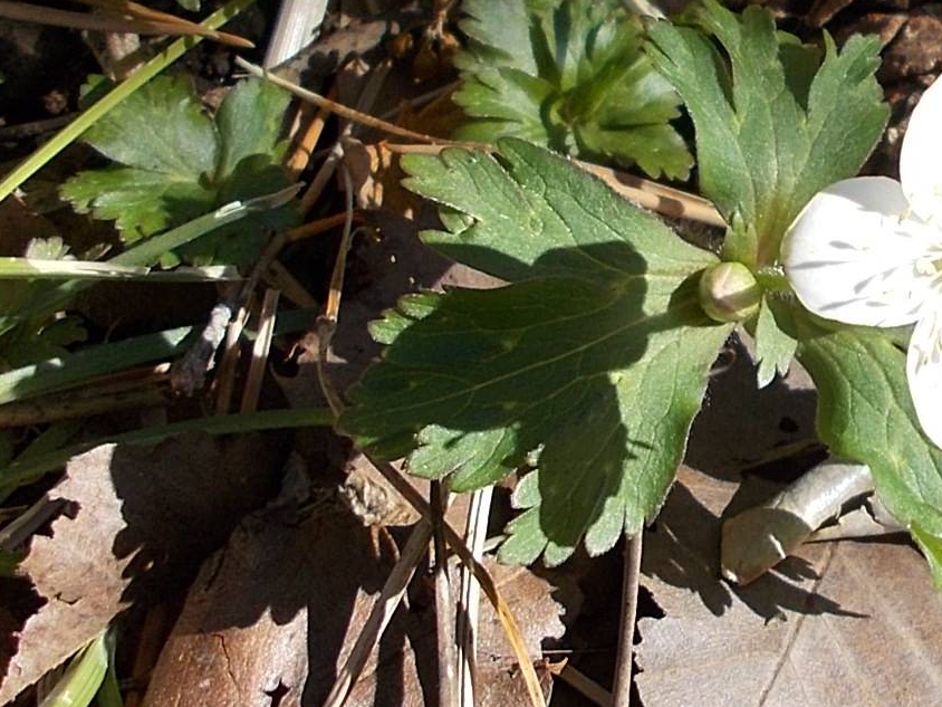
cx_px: 921
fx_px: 1905
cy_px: 152
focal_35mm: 70
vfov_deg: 20.8
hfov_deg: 26.4
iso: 80
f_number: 8
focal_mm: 4.6
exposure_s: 1/100
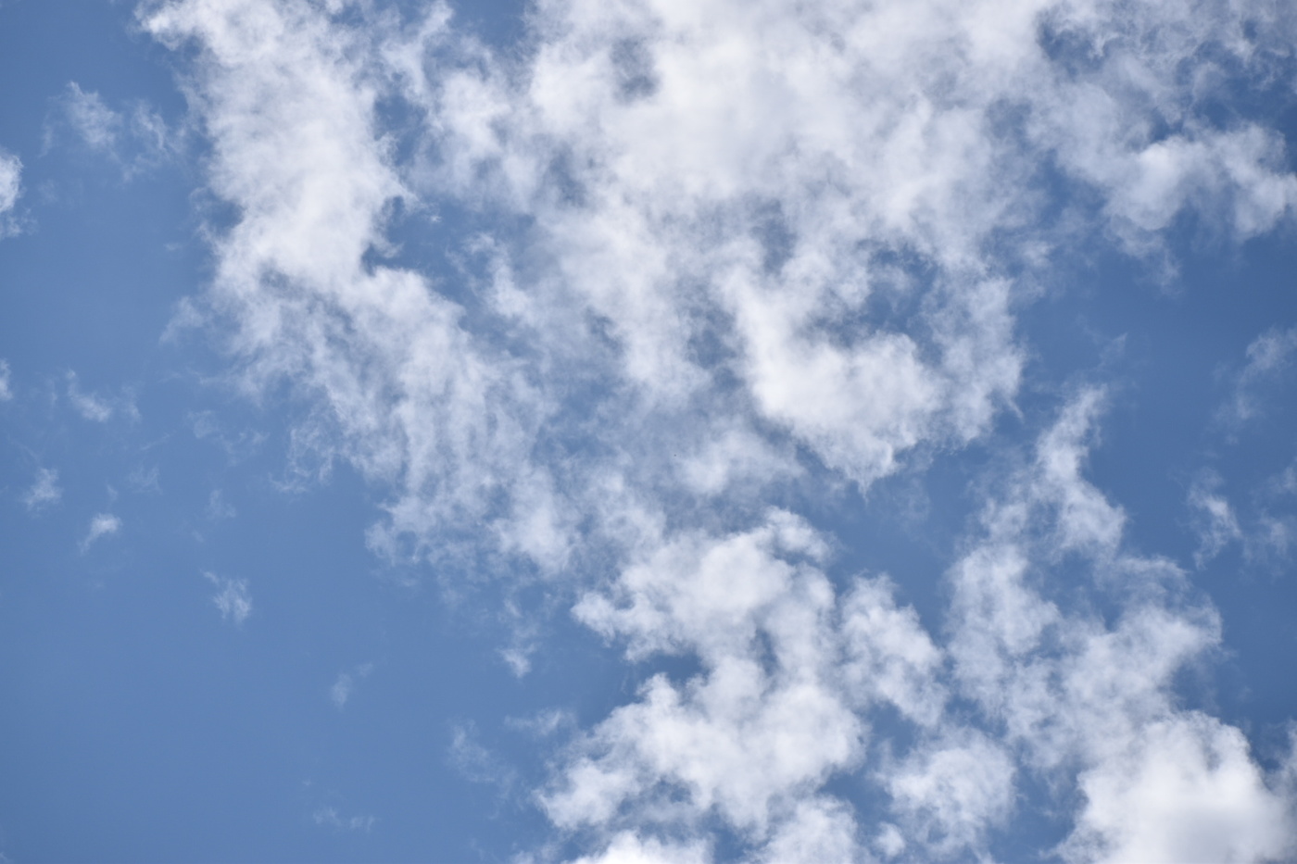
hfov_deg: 14.4
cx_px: 648
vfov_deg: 9.6
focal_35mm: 142
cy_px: 432
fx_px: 5133
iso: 100
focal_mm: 95
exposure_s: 1/2500
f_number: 5
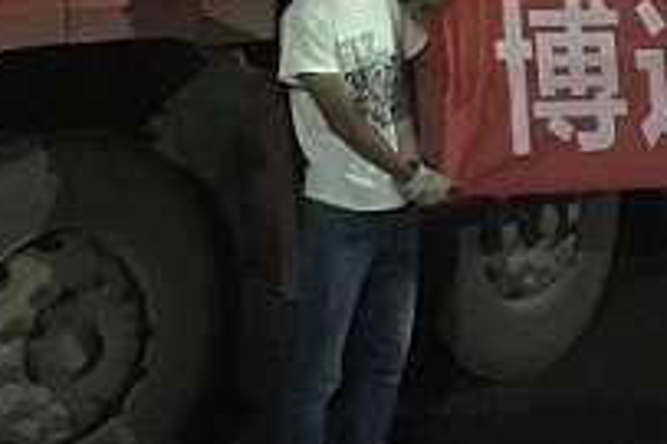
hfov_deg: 23.2
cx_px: 669
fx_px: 1555
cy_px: -178
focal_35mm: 84
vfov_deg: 15.3
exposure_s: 1/17
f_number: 2.2
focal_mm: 4.15
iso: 2000
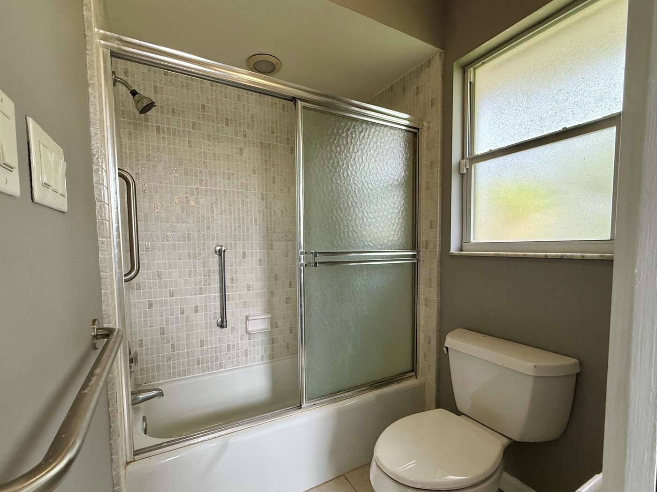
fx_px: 304
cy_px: 266
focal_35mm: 16
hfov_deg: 94.5
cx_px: 322
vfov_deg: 78.0
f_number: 2.2
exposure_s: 1/120
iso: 200
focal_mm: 2.22
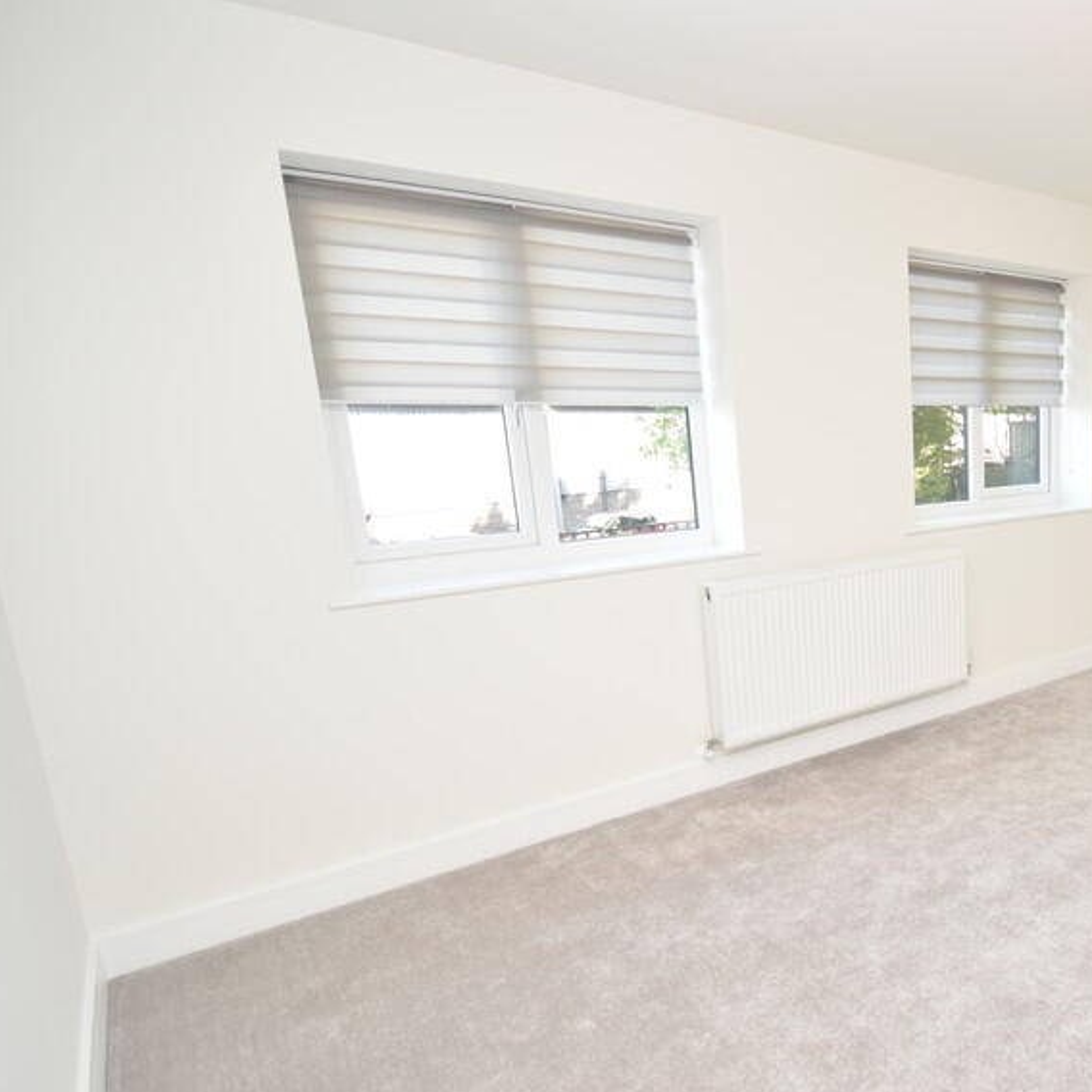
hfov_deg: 58.6
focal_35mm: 23
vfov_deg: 67.0
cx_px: 961
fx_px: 821
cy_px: 610
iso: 800
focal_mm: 10
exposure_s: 1/160
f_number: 4.5
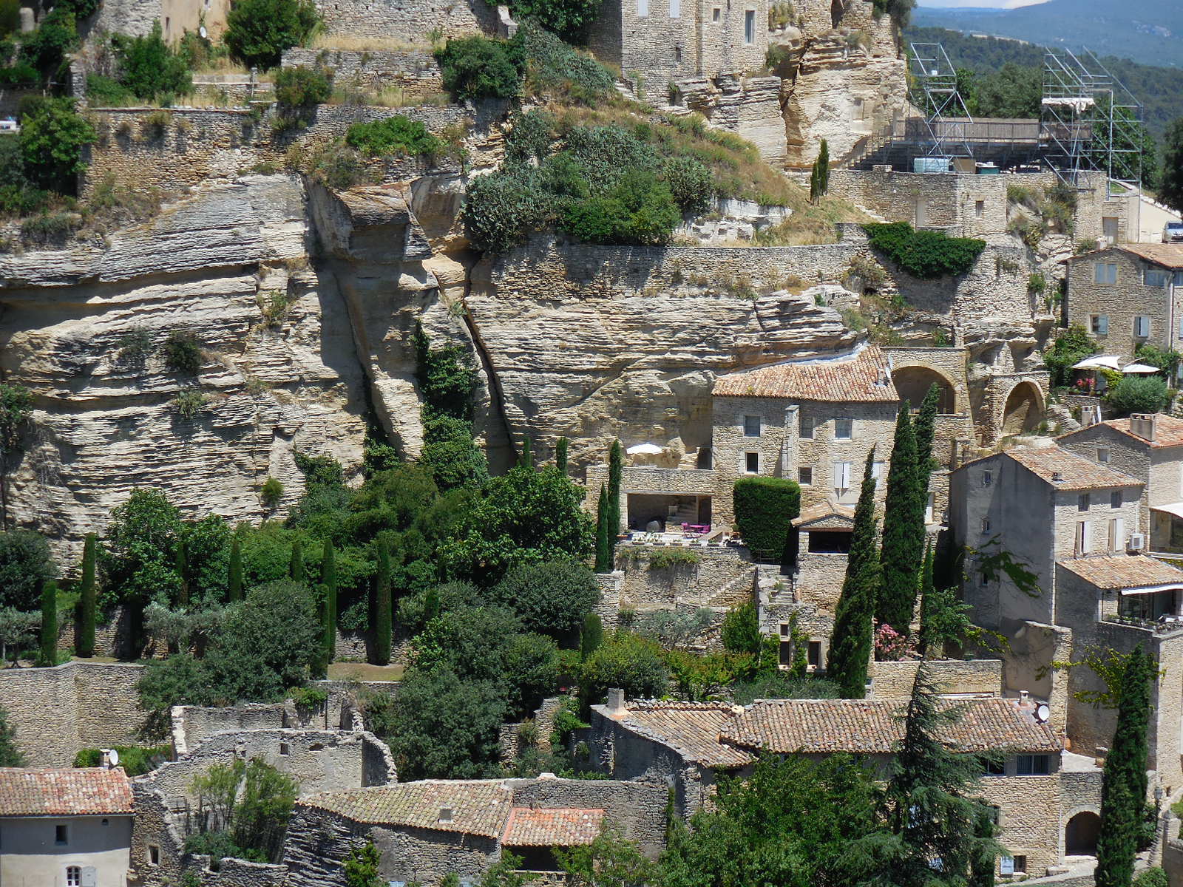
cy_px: 444
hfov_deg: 17.4
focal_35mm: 113
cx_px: 592
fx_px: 3862
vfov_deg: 13.1
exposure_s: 1/640
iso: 125
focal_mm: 20.4
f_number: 5.1
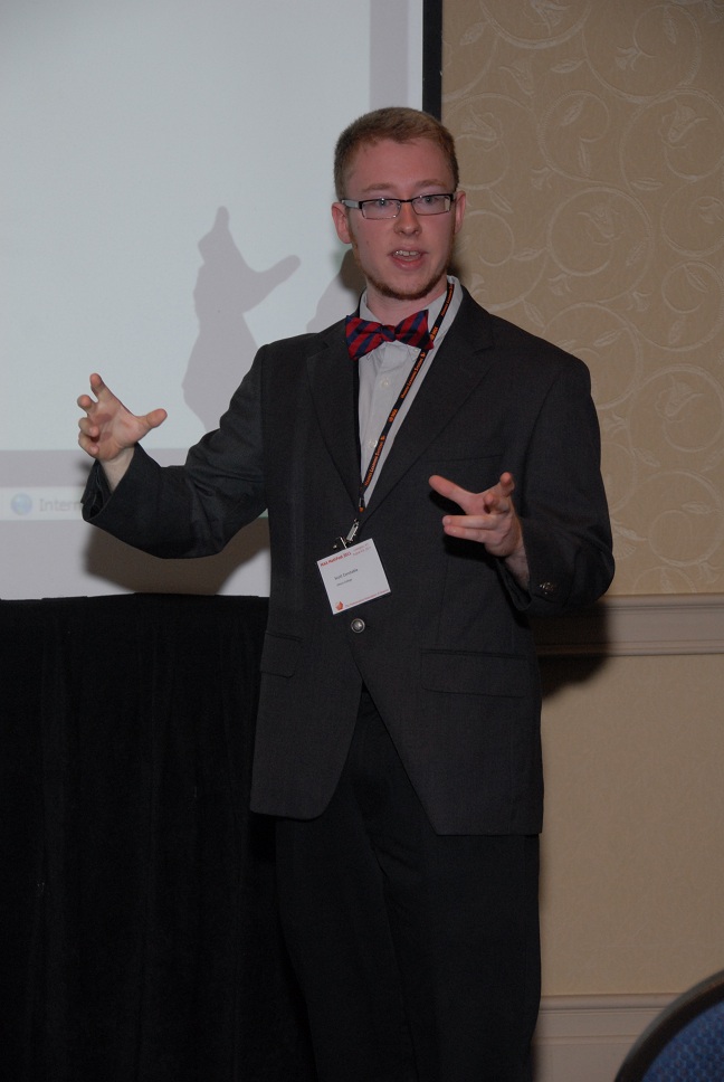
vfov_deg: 18.2
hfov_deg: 12.2
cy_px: 541
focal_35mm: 112
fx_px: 3384
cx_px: 362
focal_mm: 75
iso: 400
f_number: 5.6
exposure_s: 1/60
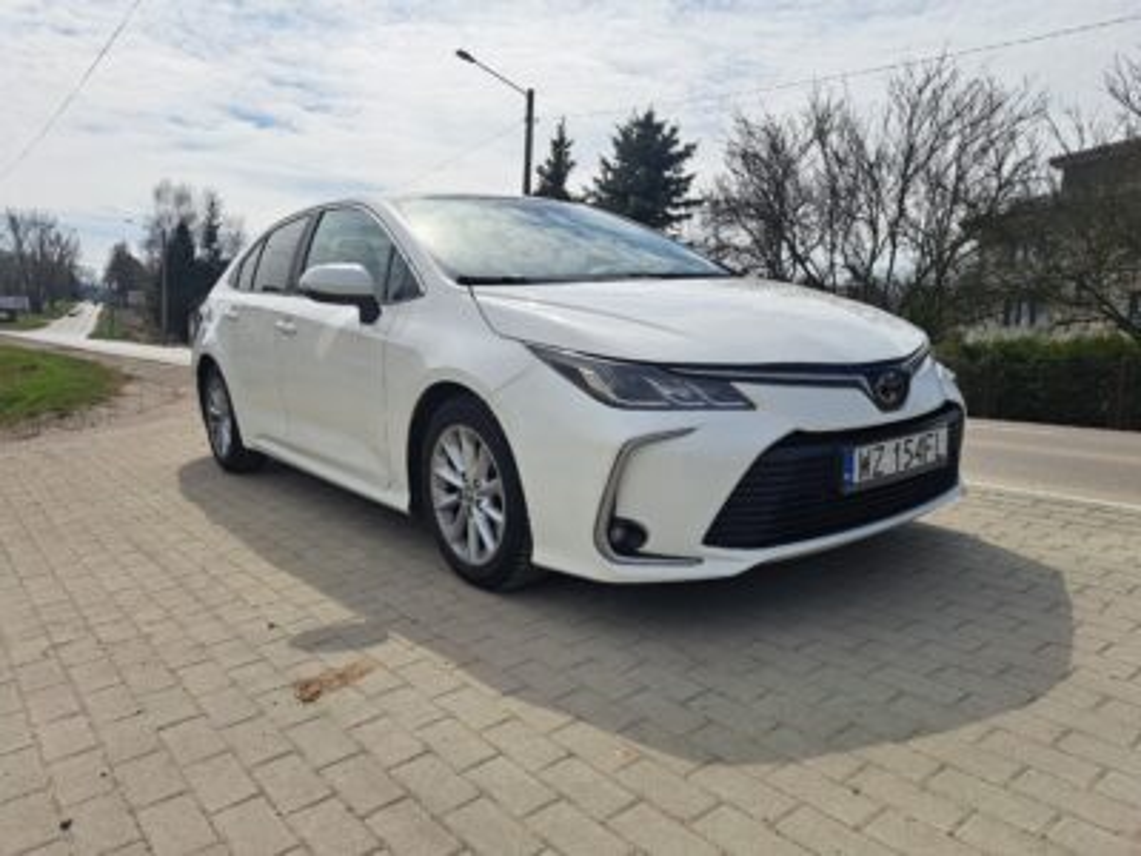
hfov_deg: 71.6
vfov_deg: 56.8
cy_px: 428
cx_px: 570
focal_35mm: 24
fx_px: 791
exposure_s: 1/2674
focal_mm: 5.23
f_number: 1.8
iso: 50
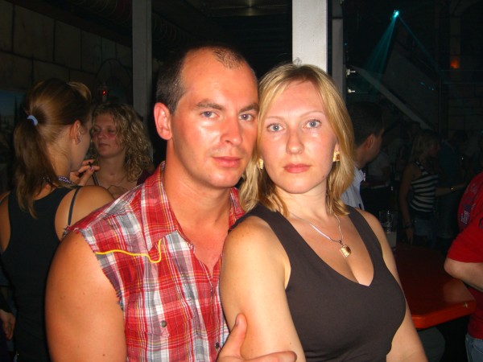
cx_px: 242
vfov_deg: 37.7
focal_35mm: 38
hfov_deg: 49.0
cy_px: 181
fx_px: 530
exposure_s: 1/60
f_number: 2.8
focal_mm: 7.9
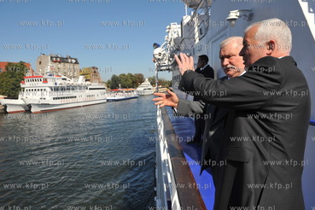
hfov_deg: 69.4
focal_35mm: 26
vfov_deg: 49.6
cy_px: 104
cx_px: 153
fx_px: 227
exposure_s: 1/2500
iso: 400
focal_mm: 24
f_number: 6.3
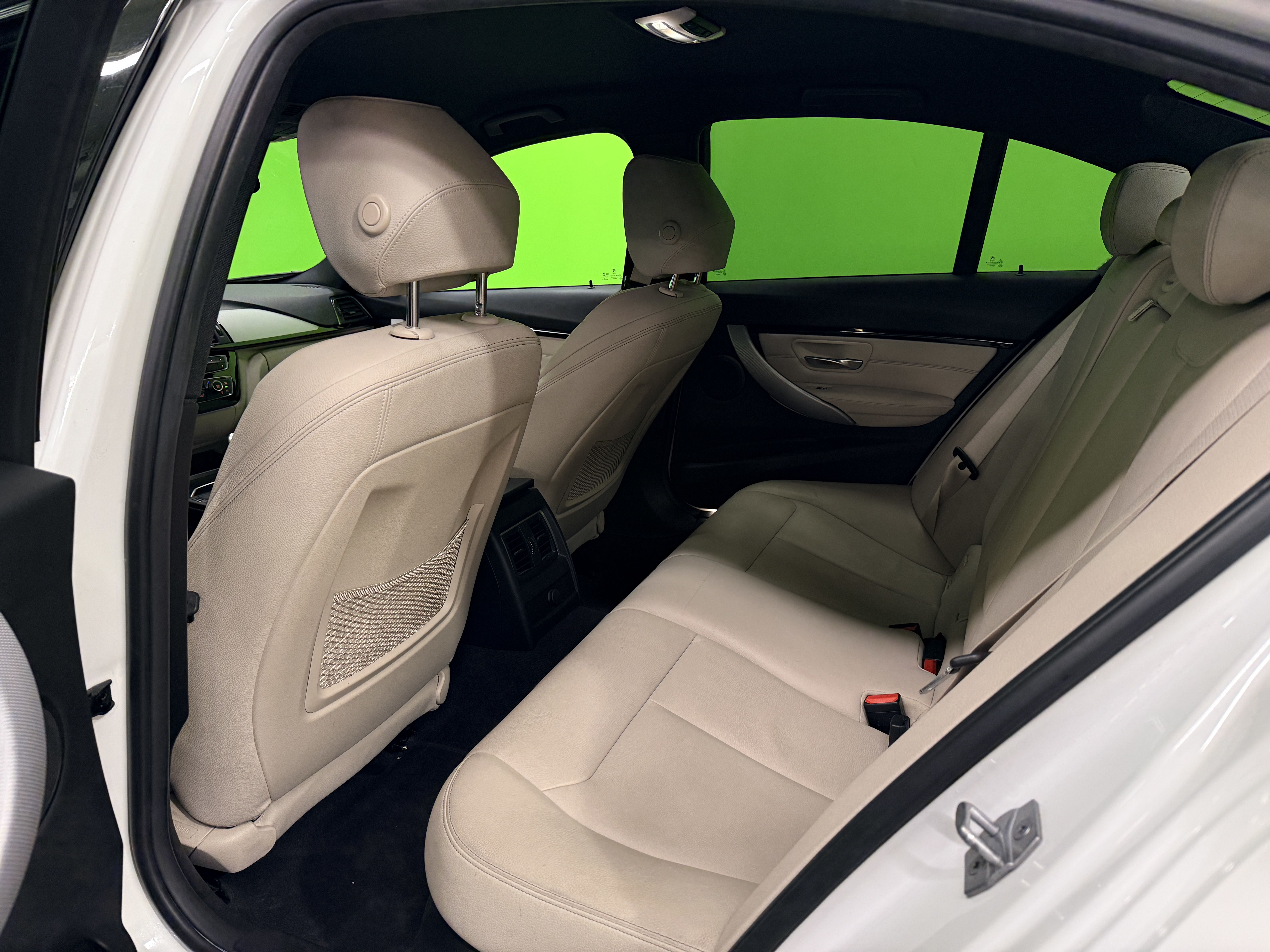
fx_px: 881
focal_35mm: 24
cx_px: 635
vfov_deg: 56.8
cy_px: 476
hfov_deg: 71.6
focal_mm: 6.76
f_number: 1.78
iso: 200
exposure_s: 1/100
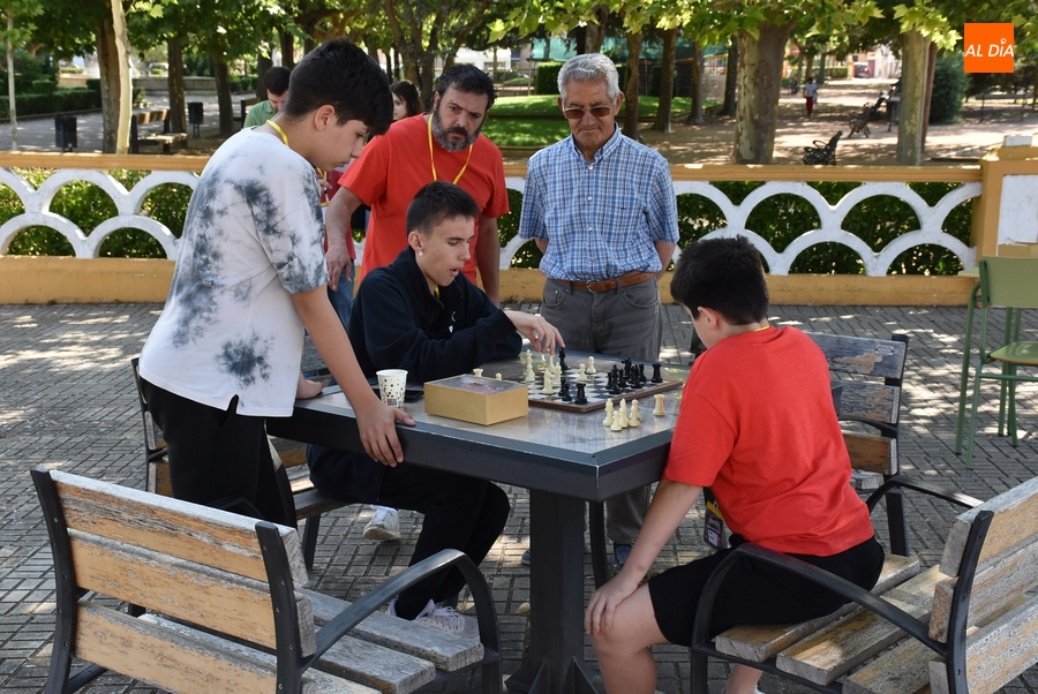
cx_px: 519
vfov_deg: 25.8
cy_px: 347
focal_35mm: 52
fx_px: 1515
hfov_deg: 37.8
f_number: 7.1
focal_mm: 35
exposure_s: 1/200
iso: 400
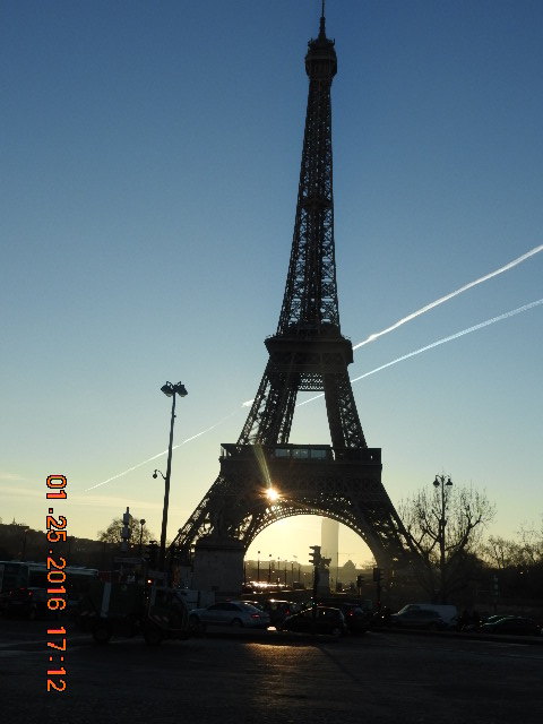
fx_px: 837
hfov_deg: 36.0
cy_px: 362
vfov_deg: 46.8
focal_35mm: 40
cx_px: 272
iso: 100
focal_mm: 7.2
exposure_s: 1/1600
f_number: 3.8
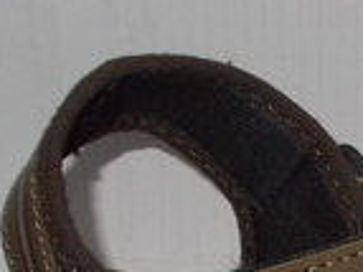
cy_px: 464
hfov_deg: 12.5
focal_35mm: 154
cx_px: 442
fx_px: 1614
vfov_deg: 9.2
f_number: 4.2
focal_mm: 7.9
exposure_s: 1/30
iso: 200
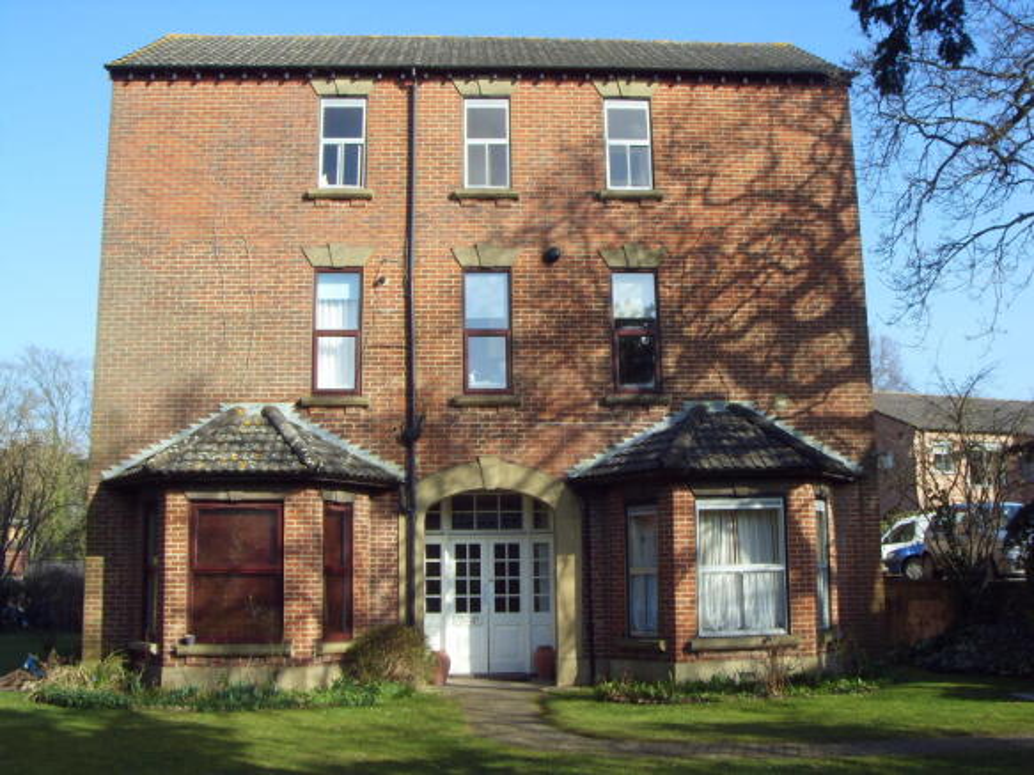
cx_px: 517
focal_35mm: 39
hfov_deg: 47.9
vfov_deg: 36.8
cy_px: 388
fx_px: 1165
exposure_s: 1/180
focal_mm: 6.6
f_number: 6.2
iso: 80
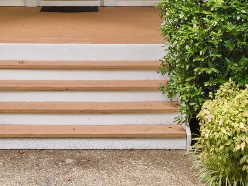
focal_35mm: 83
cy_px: -77
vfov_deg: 16.5
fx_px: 594
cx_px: 74
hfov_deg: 23.4
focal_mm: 12.29
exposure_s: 1/240
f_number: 2.8
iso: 130
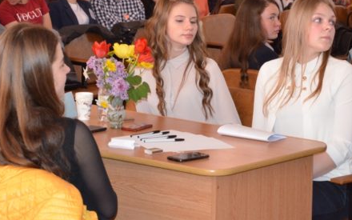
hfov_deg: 17.0
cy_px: 56
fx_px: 1180
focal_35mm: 123
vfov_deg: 10.6
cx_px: 171
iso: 4000
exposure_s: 1/200
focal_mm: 52
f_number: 7.1
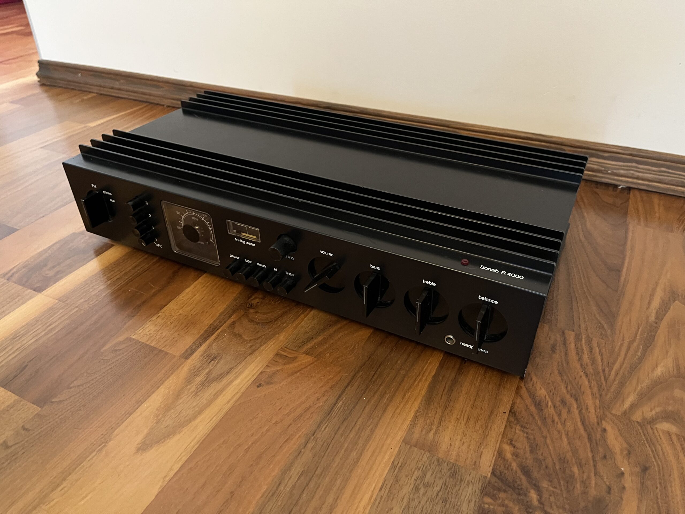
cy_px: 257
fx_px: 515
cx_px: 342
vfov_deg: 53.1
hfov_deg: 67.3
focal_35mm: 26
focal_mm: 5.1
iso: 640
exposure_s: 1/25
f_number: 1.6
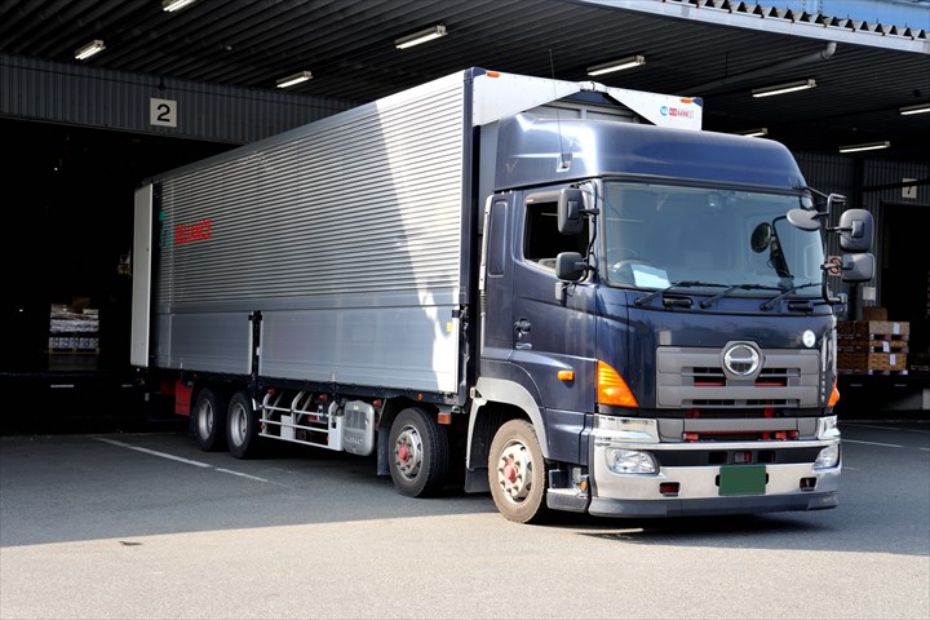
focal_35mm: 50
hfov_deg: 39.6
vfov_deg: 27.0
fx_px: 1292
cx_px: 465
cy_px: 310
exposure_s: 1/50
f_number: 10
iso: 200
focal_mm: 50
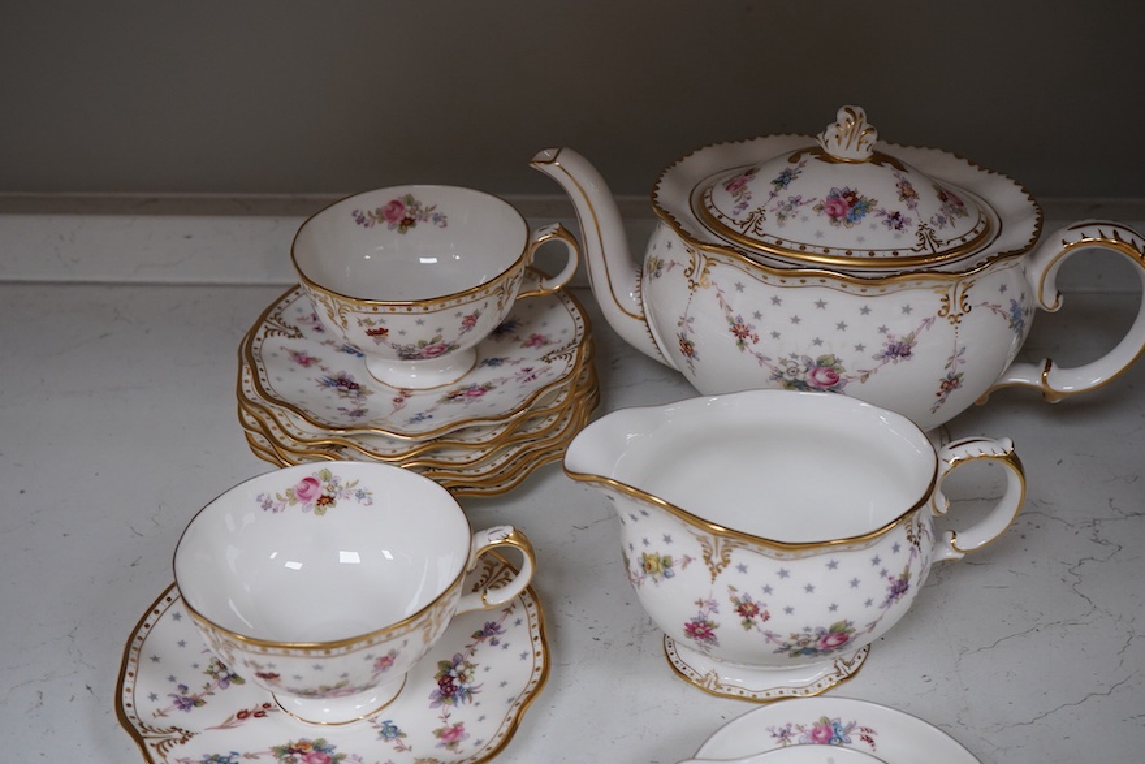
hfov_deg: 42.7
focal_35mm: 46
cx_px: 562
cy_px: 384
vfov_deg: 29.3
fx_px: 1463
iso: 1250
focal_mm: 30
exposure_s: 1/125
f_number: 9
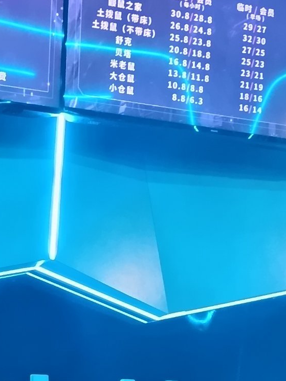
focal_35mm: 88
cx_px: -64
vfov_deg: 20.8
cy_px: 457
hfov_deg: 16.1
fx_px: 969
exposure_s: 1/25.1
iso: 1155
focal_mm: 5.31
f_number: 1.7
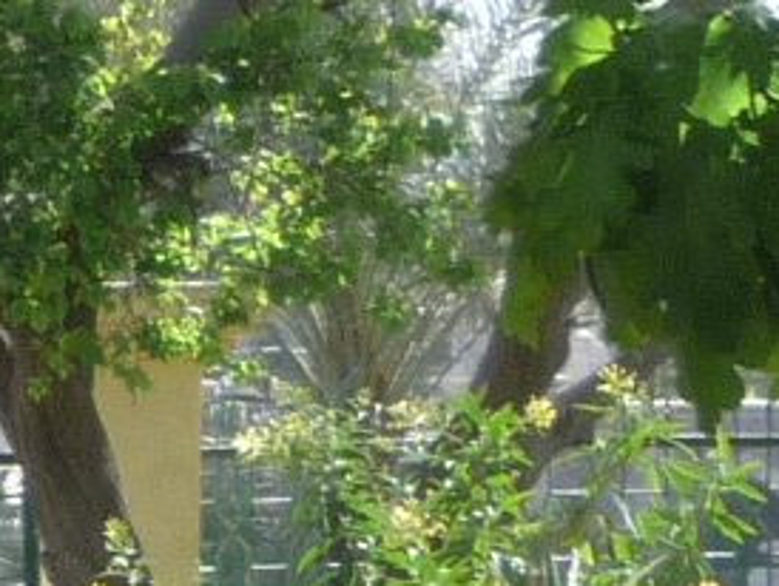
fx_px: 5045
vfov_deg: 6.6
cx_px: -1757
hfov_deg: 7.5
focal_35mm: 224
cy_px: 819
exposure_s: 1/200
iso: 100
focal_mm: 5.2
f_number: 4
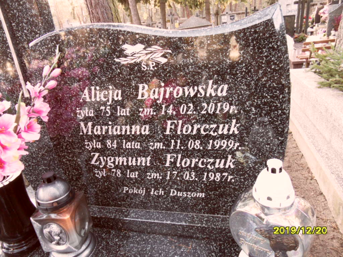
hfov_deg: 71.6
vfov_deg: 56.8
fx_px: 238
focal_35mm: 24
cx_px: 172
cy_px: 128
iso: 200
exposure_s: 1/30
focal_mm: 3.9
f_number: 3.2
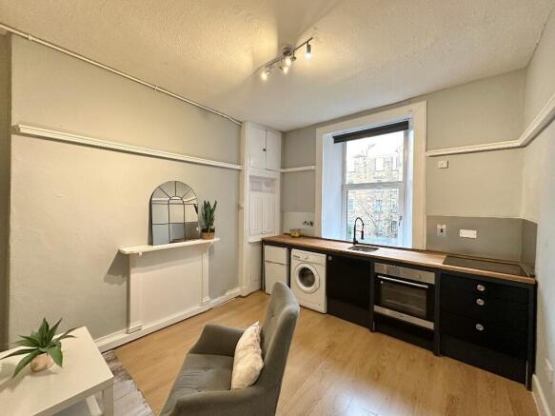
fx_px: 224
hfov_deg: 102.1
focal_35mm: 14
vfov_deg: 85.7
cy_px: 208
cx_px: 278
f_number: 2.2
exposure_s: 1/50
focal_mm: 2.22
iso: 320
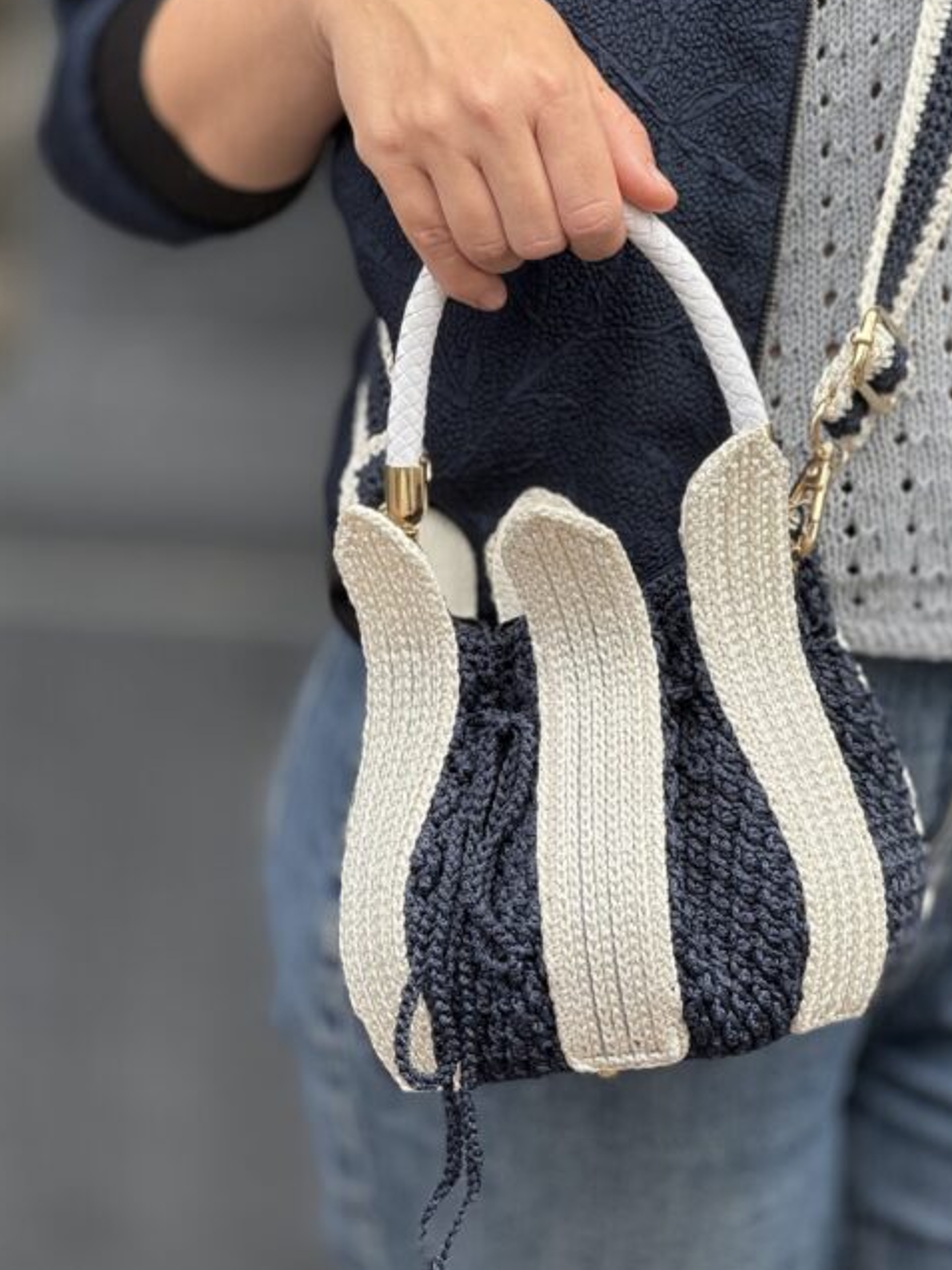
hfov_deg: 9.8
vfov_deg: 13.1
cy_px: 515
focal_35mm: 151
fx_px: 5537
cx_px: 525
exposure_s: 1/188
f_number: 2.8
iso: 50
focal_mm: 15.66
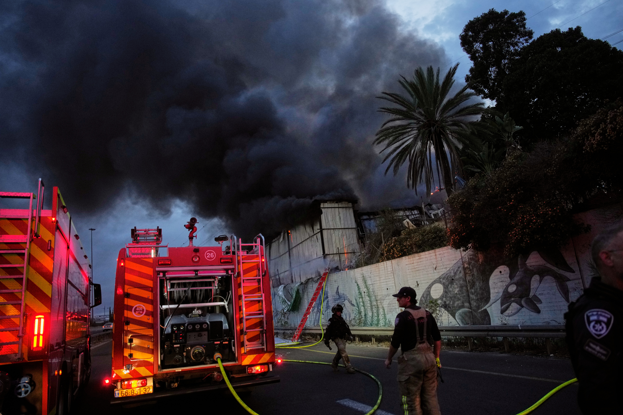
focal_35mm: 24
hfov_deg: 73.7
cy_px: 208
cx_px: 312
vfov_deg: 53.1
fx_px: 415
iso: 2000
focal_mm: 24
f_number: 2.8
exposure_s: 1/400
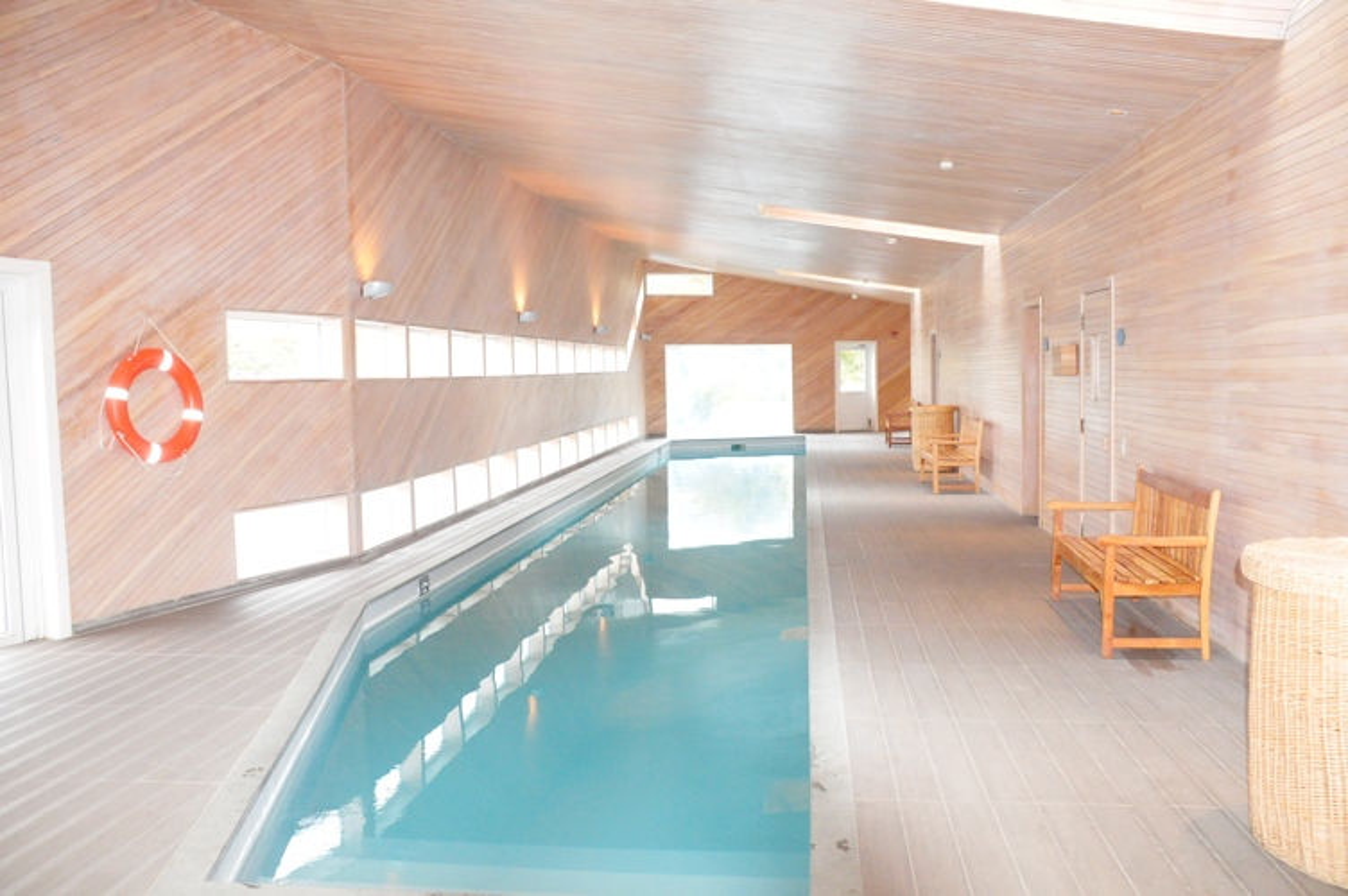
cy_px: 448
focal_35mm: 32
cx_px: 674
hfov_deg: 59.5
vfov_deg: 41.6
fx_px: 1178
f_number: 3.8
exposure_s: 1/250
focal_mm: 21
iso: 2800
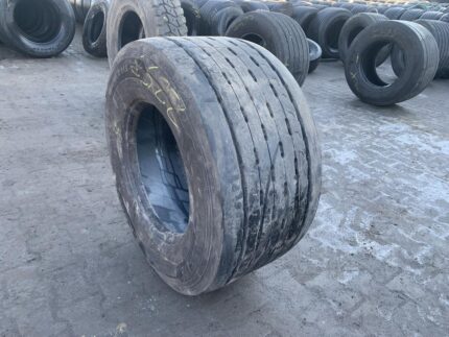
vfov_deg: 53.1
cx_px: 224
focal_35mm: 26
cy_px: 168
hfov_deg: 67.3
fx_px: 337
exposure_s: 1/121
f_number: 1.8
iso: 50
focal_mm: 4.25
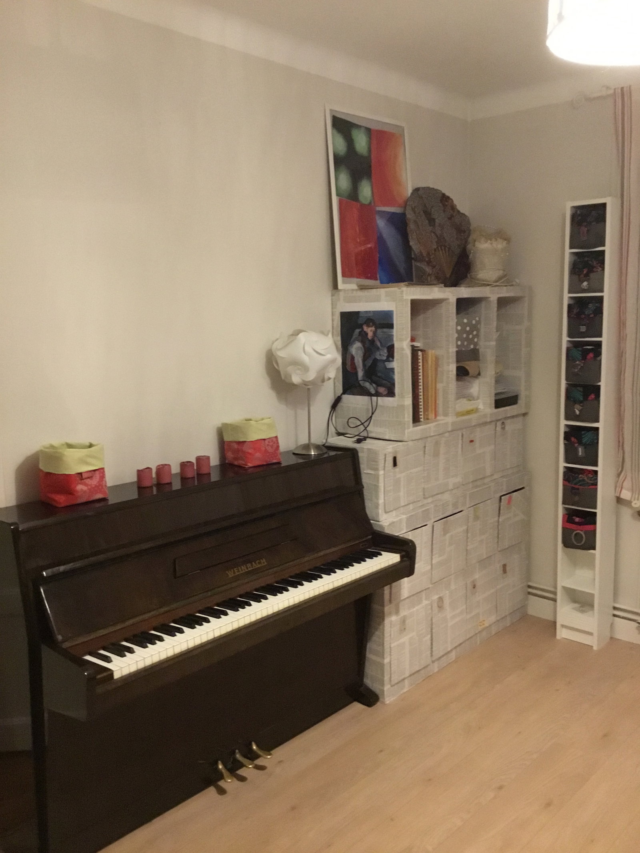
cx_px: 320
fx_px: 764
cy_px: 426
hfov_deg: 45.4
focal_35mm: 31
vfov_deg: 58.3
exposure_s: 1/17
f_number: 2.4
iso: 800
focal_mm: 3.3
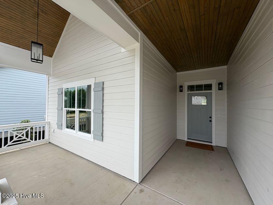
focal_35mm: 14
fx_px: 110
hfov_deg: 102.1
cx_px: 136
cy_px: 102
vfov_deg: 85.7
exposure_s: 1/544
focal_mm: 2.22
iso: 40
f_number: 2.2
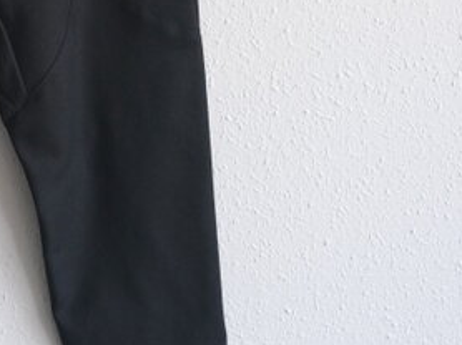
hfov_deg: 11.1
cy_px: -75
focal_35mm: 176
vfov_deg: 8.3
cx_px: -38
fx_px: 2347
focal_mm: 35
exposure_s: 1/500
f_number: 2.2
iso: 800
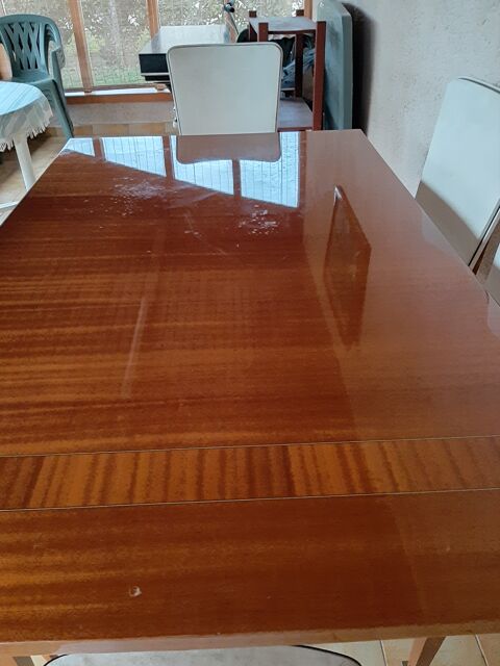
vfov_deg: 67.3
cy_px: 333
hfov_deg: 53.1
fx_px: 501
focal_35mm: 26
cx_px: 250
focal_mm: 3.93
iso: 1600
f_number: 1.7
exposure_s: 1/20
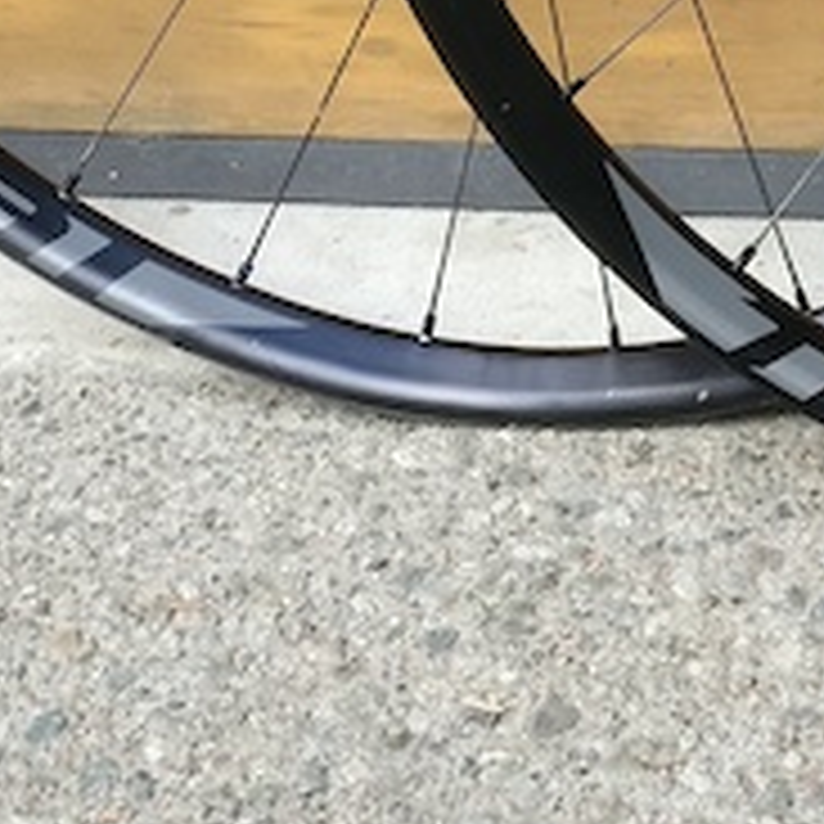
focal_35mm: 108
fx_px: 2909
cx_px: 964
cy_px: -419
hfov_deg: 15.6
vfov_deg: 14.9
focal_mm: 4.26
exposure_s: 1/50
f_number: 2
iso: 125
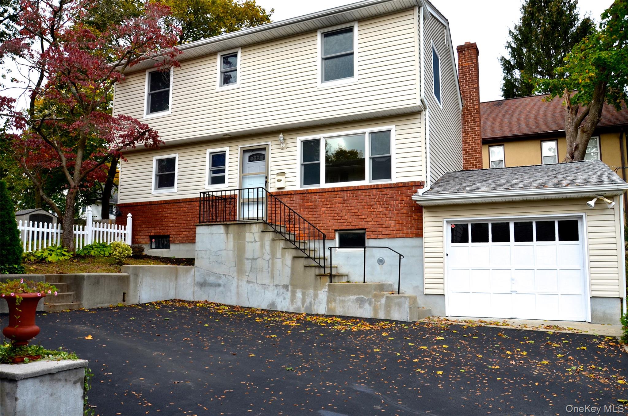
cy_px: 208
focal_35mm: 27
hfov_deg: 67.5
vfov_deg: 47.7
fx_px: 470
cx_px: 314
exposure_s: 1/200
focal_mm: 18
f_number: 7.1
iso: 200
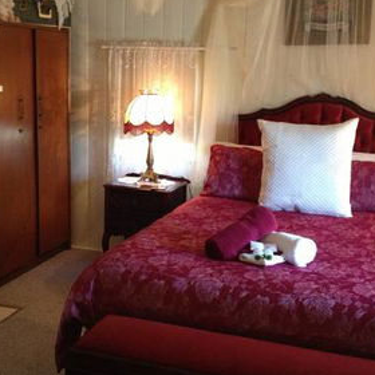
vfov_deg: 32.2
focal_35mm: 53
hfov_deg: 32.1
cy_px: 192
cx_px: 157
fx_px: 650
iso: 320
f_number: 2.4
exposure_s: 1/20
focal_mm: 4.28
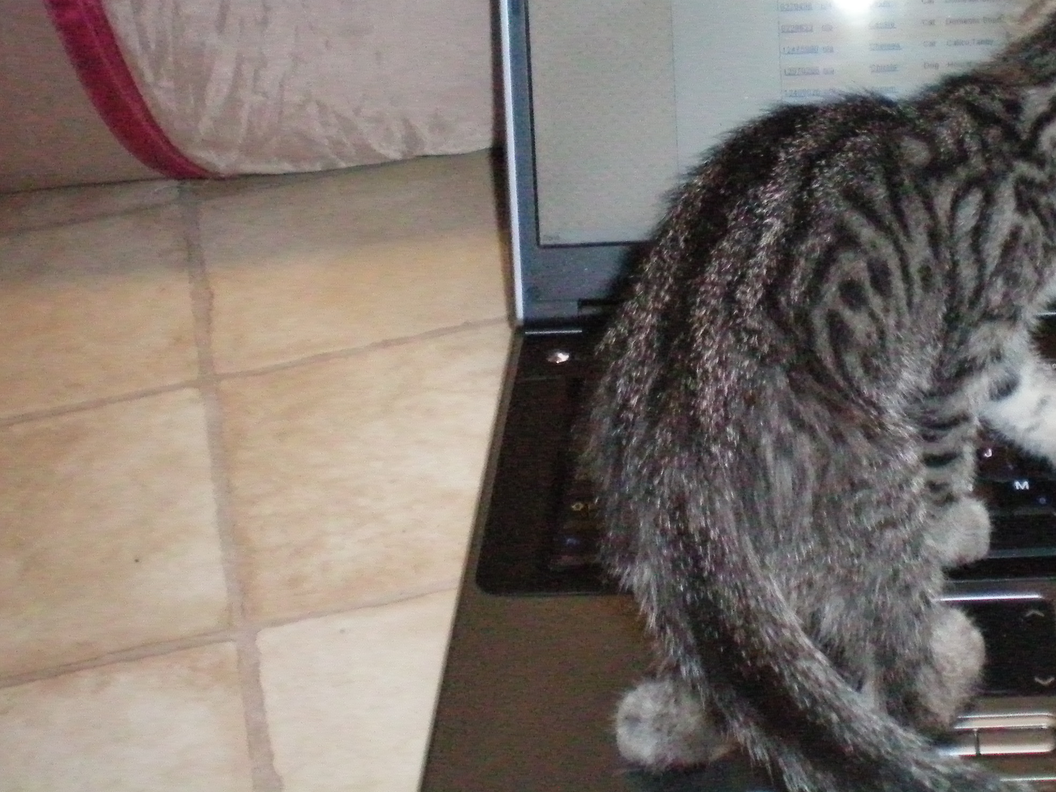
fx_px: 1922
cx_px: 781
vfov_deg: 22.9
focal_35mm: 63
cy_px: 142
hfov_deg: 30.3
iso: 800
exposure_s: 1/500
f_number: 3.1
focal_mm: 6.3
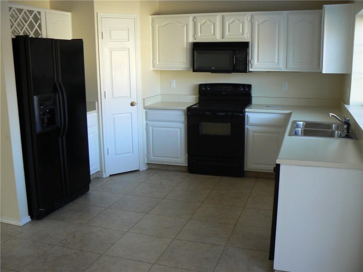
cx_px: 182
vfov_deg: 39.7
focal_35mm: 36
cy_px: 136
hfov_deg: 51.4
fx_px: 378
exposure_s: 1/30
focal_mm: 6
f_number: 2.8
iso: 100
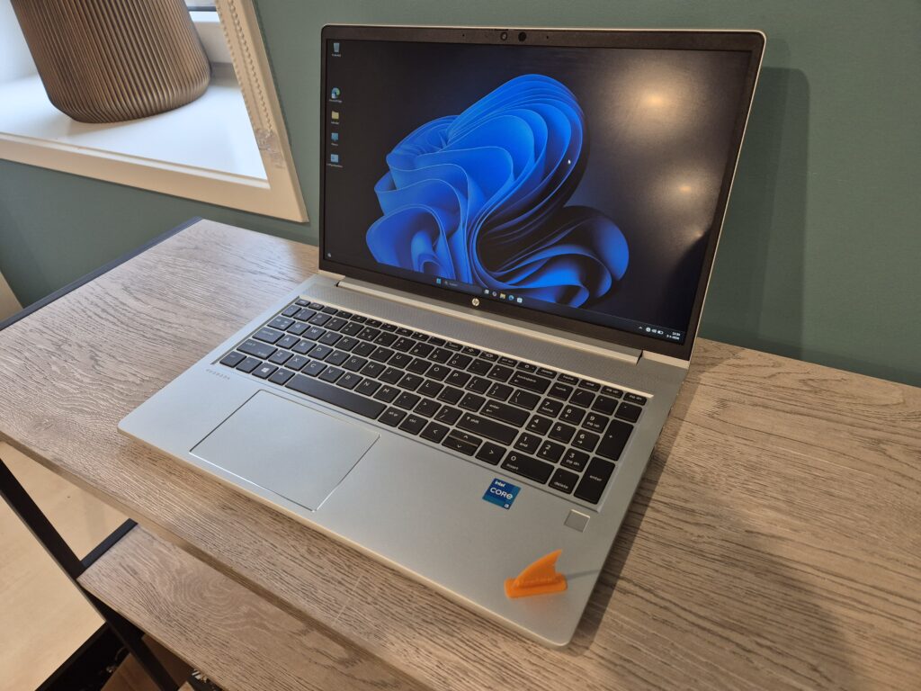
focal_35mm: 23
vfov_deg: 58.9
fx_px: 612
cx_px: 460
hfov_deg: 73.9
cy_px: 346
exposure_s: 1/100
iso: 200
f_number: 1.8
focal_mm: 5.4
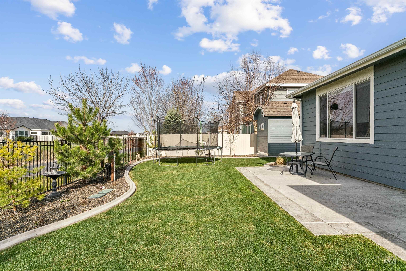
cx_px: 203
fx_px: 198
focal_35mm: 18
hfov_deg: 91.3
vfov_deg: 68.6
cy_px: 136
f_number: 13
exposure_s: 1/400
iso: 400
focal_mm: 17.6
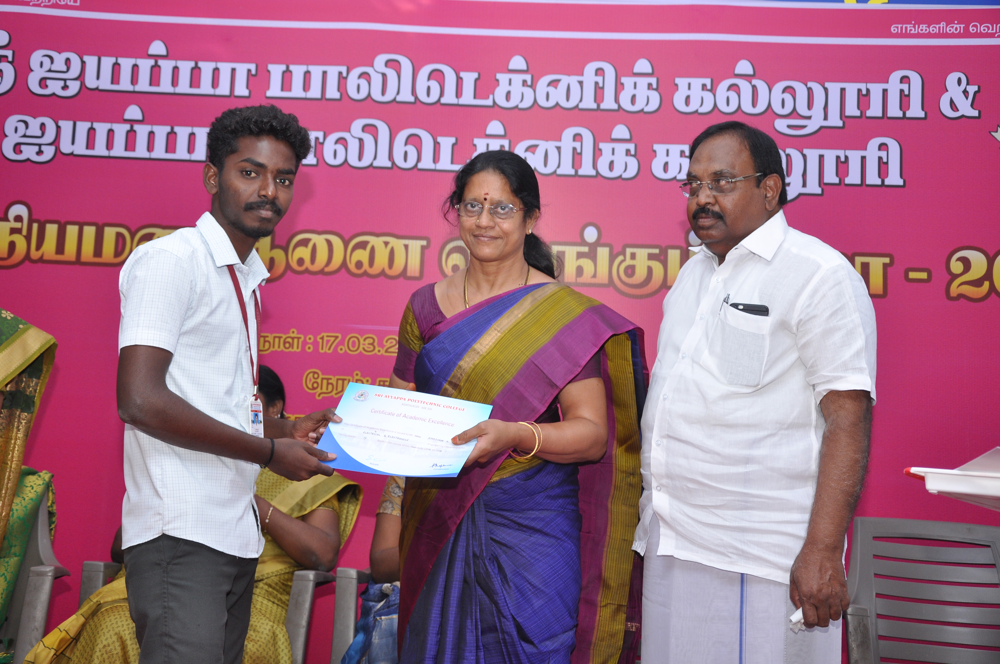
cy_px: 332
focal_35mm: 48
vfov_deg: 28.0
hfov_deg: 41.2
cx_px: 500
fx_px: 1332
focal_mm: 32
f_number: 5.6
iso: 500
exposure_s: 1/160
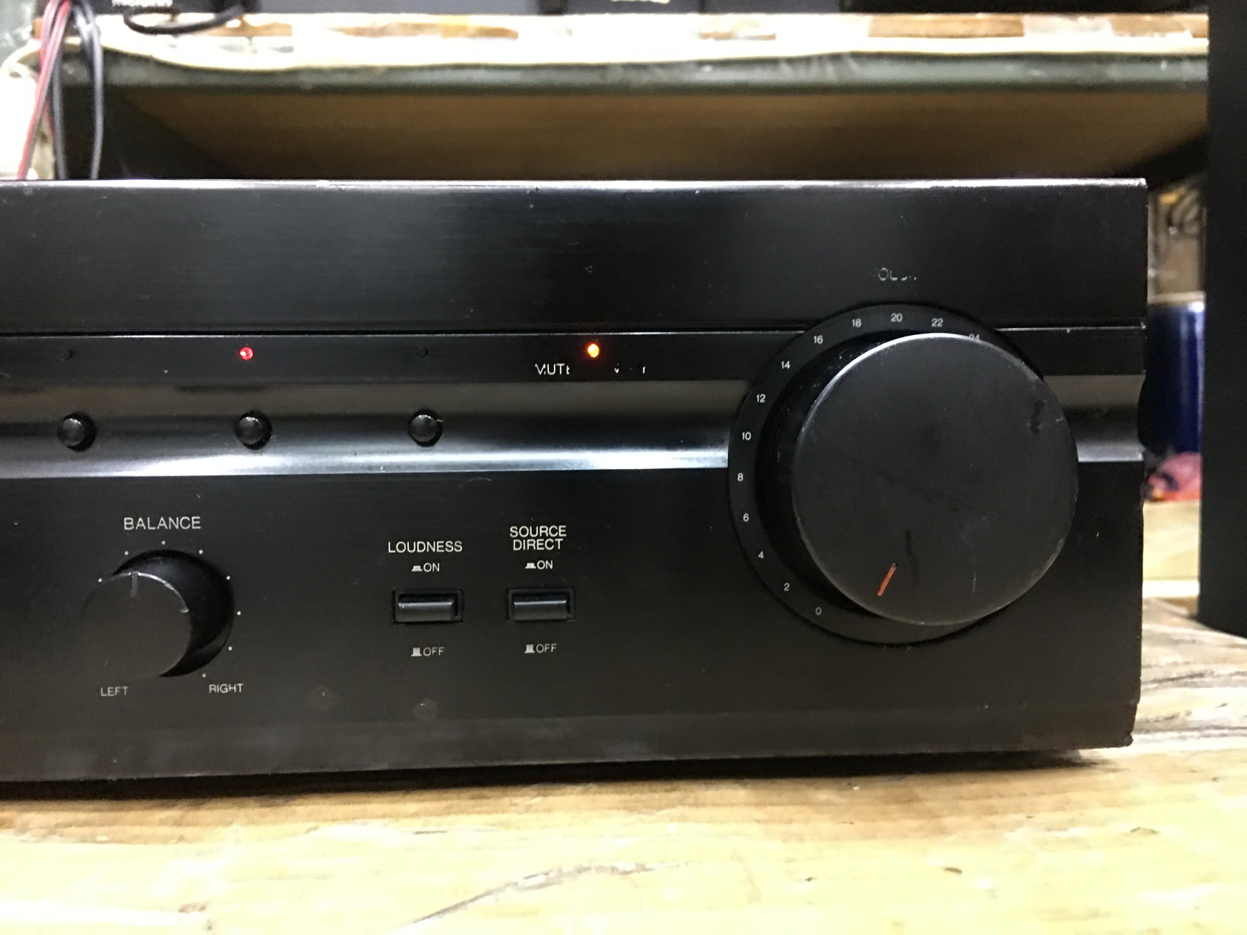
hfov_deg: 61.7
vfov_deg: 48.2
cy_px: 468
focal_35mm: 29
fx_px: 1045
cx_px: 624
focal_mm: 4.15
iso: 160
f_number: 2.2
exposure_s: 1/8
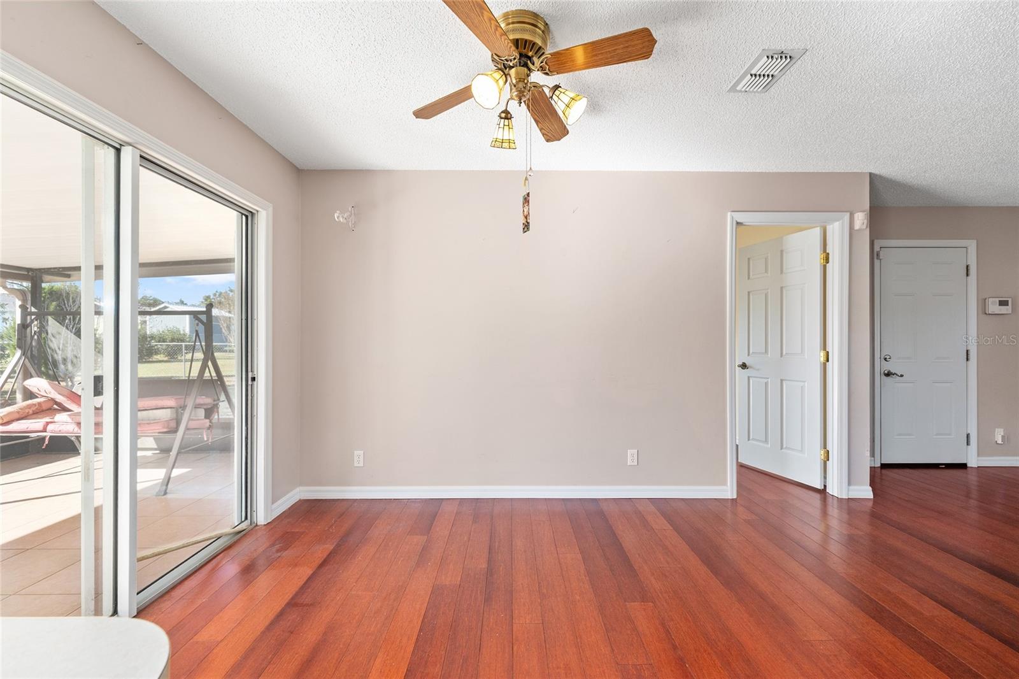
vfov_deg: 81.2
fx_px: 396
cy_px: 340
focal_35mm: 14
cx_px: 510
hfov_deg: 104.3
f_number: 7.1
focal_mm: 14
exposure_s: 1/10
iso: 400
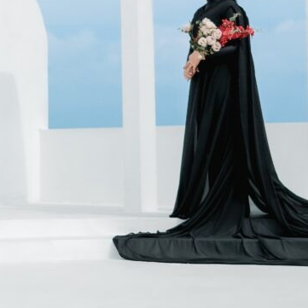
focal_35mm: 106
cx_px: 80
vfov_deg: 16.2
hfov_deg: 16.3
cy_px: 41
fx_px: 1067
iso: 250
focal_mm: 30
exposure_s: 1/16000
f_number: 1.6
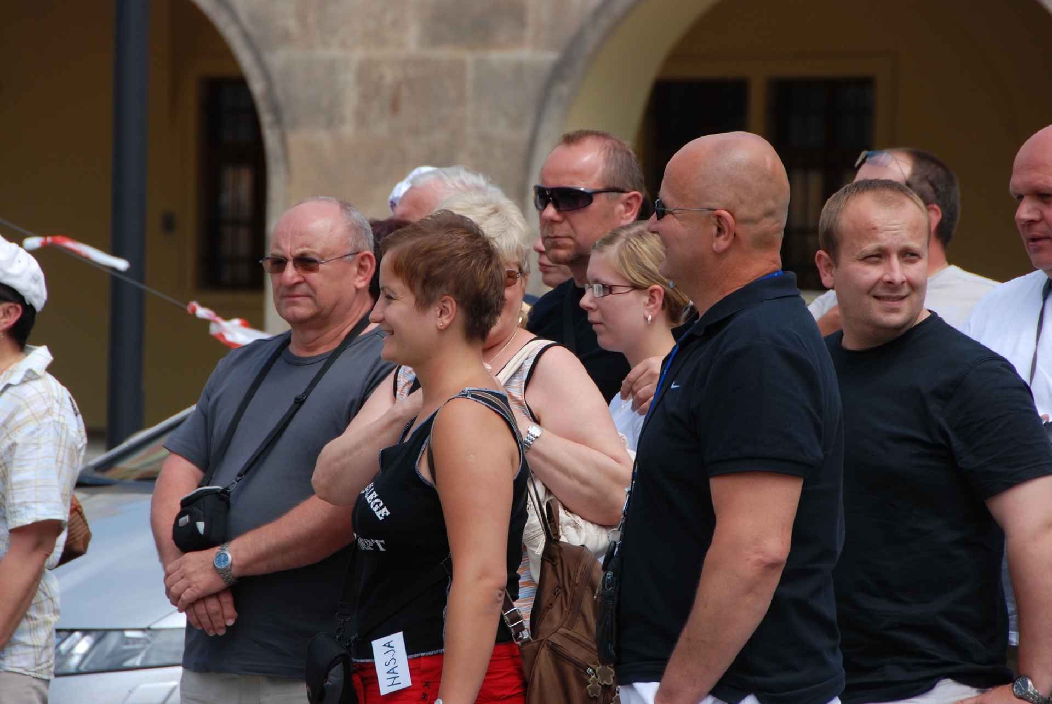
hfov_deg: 8.1
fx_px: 7460
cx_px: 526
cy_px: 352
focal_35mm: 255
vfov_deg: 5.4
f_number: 8
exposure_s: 1/400
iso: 200
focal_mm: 170
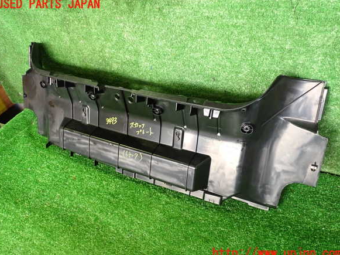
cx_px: 169
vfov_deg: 45.4
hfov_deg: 58.4
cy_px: 129
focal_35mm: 31
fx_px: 304
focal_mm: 5.4
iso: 500
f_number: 2.3
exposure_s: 1/30
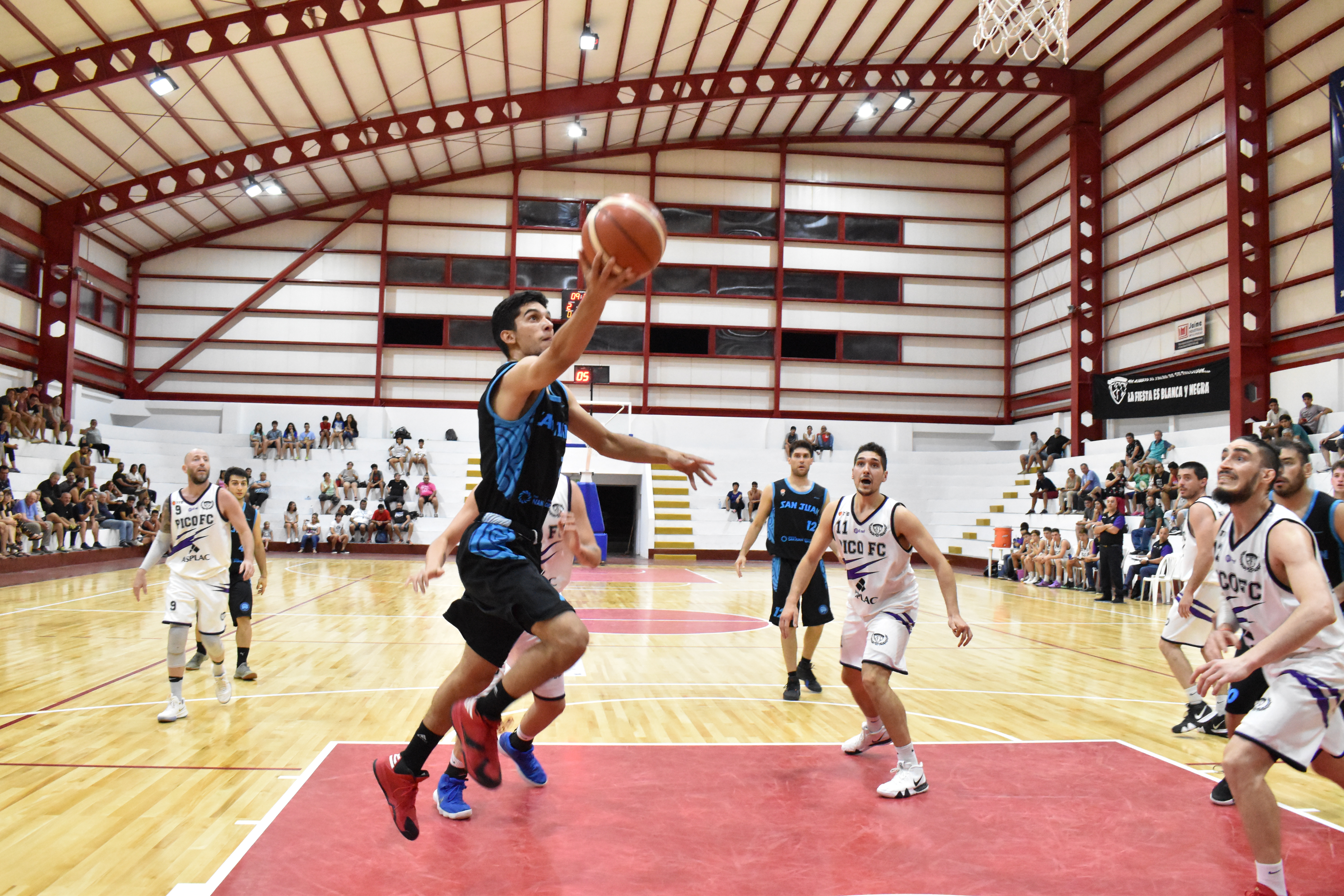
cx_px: 672
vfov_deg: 41.7
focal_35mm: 32
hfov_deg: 59.5
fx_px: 1176
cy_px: 448
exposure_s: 1/200
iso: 6400
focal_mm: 21
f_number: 6.3
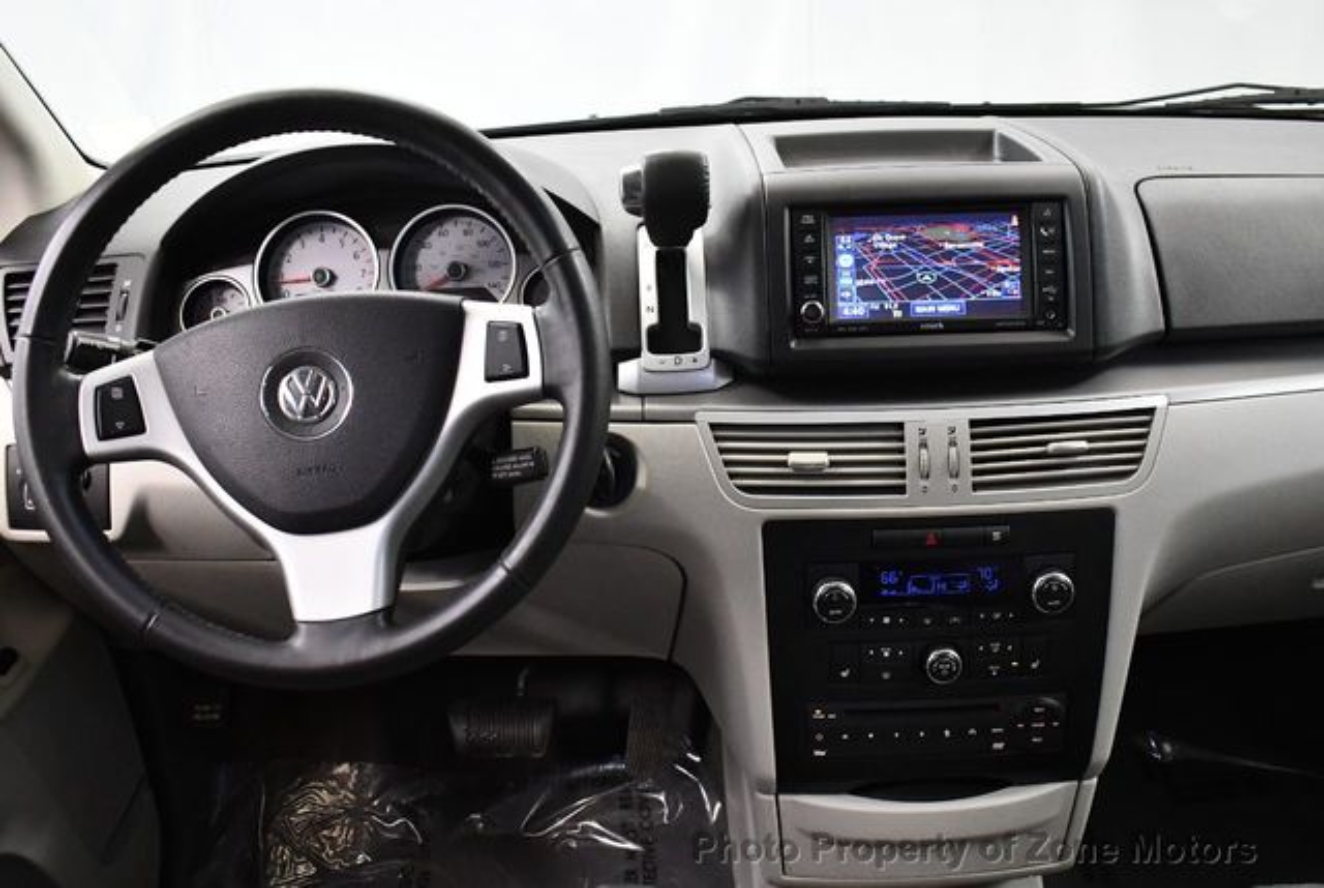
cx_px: 662
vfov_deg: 37.0
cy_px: 444
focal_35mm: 36
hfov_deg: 53.1
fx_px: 1326
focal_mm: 18
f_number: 3.5
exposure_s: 1/125
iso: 3200
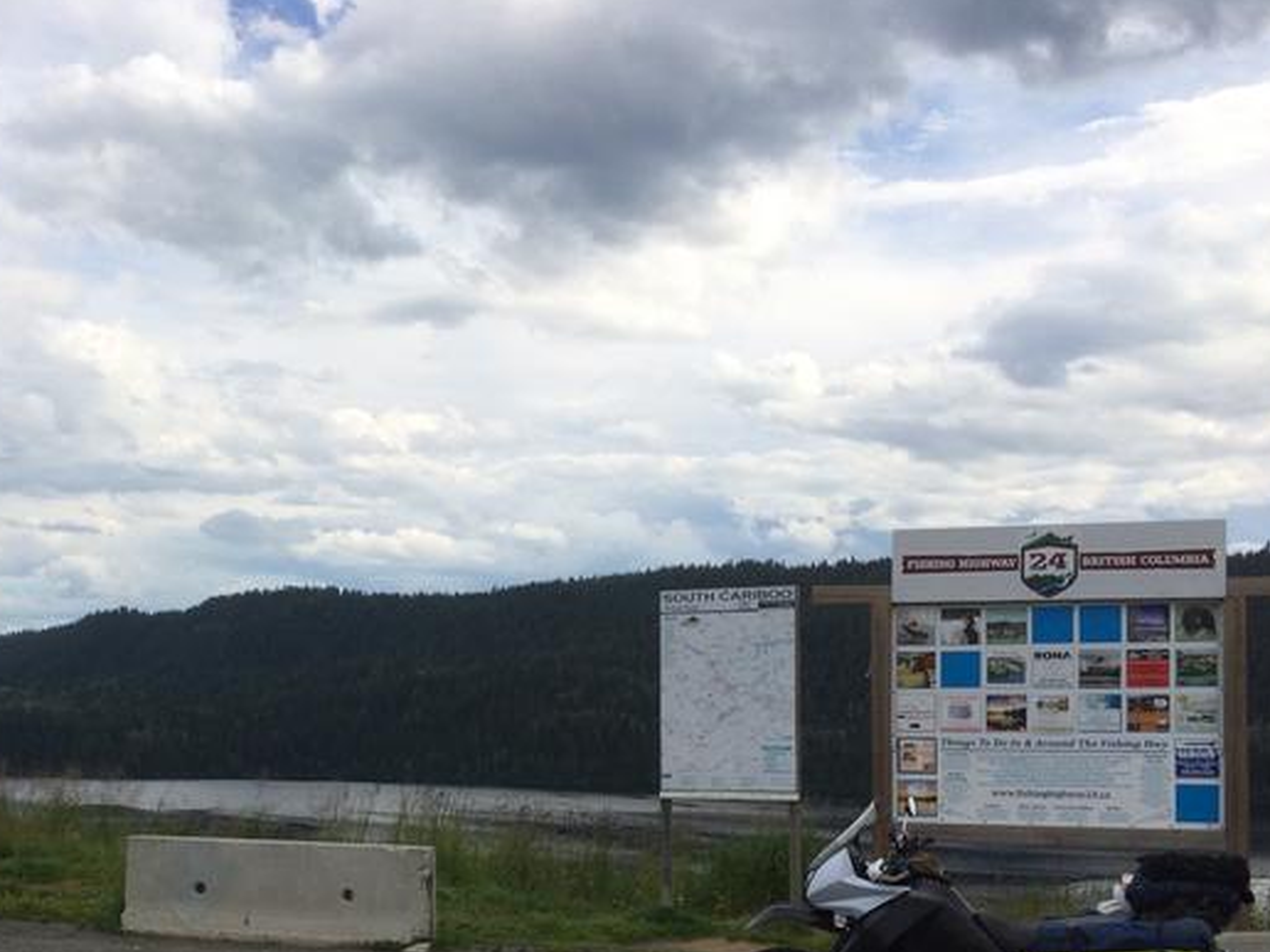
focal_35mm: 45
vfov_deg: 31.6
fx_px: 1651
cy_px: 723
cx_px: 318
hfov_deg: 40.9
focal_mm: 4.15
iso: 32
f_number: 2.2
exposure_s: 1/2160
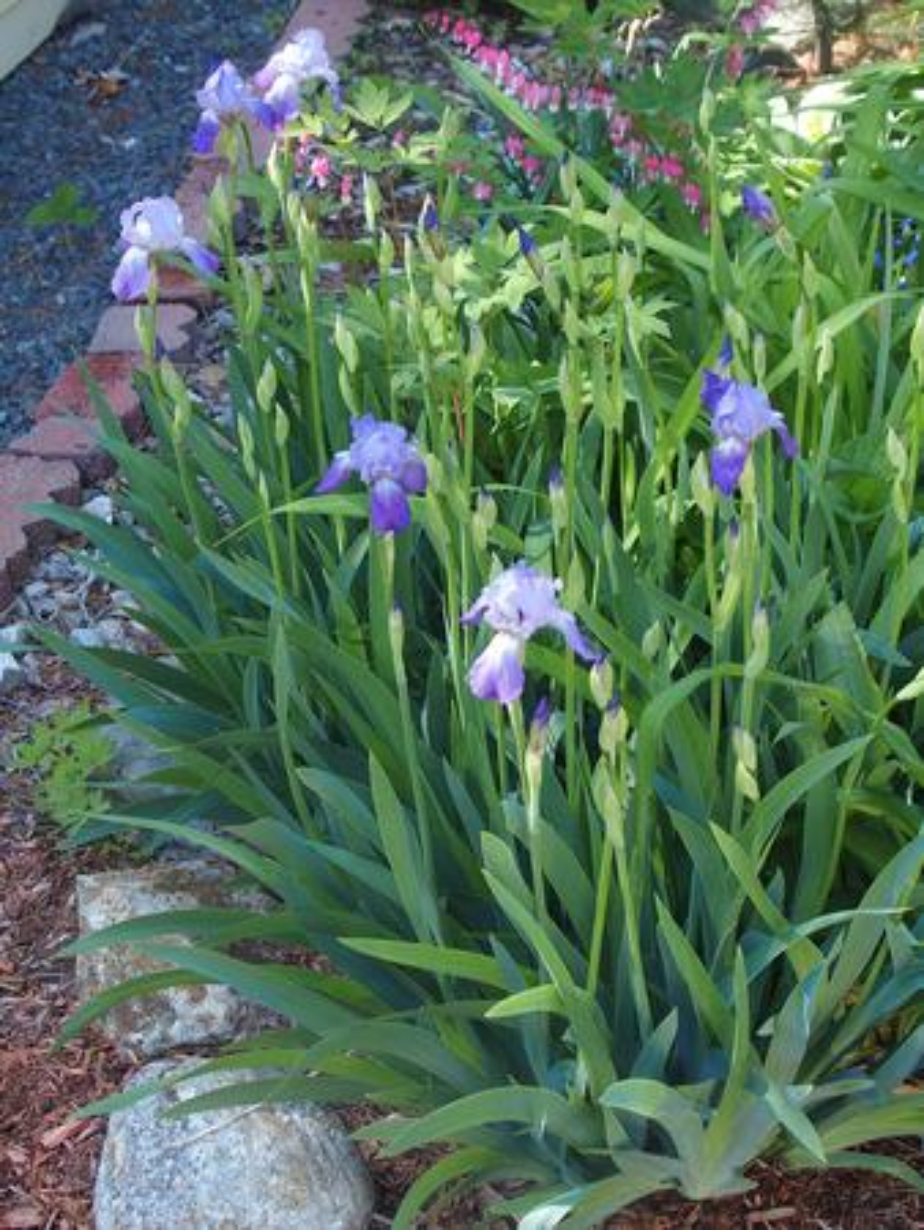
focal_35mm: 62
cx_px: 462
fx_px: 2205
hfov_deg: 23.7
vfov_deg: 31.2
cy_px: 615
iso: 100
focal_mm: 13.2
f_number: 3.2
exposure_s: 1/125
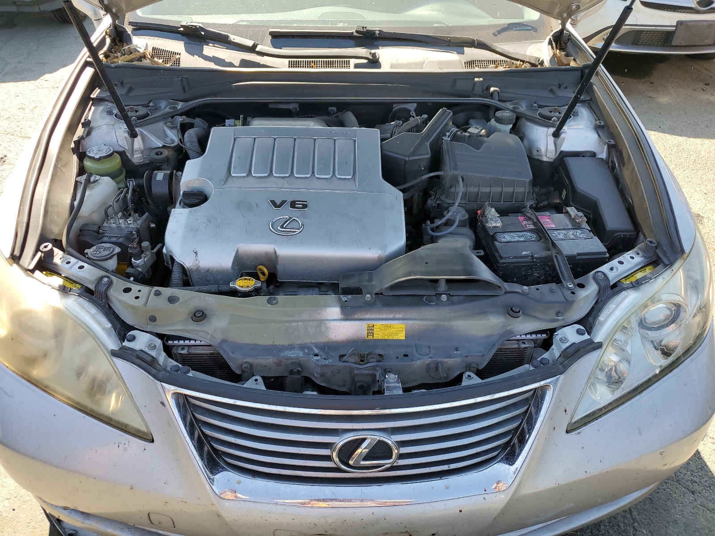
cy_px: 268
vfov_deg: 53.1
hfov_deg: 67.3
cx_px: 358
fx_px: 537
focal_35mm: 26
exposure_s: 1/667
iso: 50
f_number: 1.5
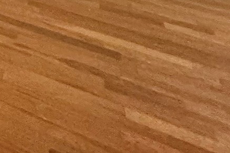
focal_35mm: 68
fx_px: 434
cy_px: -228
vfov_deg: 13.6
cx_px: -234
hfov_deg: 18.6
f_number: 2.2
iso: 640
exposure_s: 1/60
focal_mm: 2.22
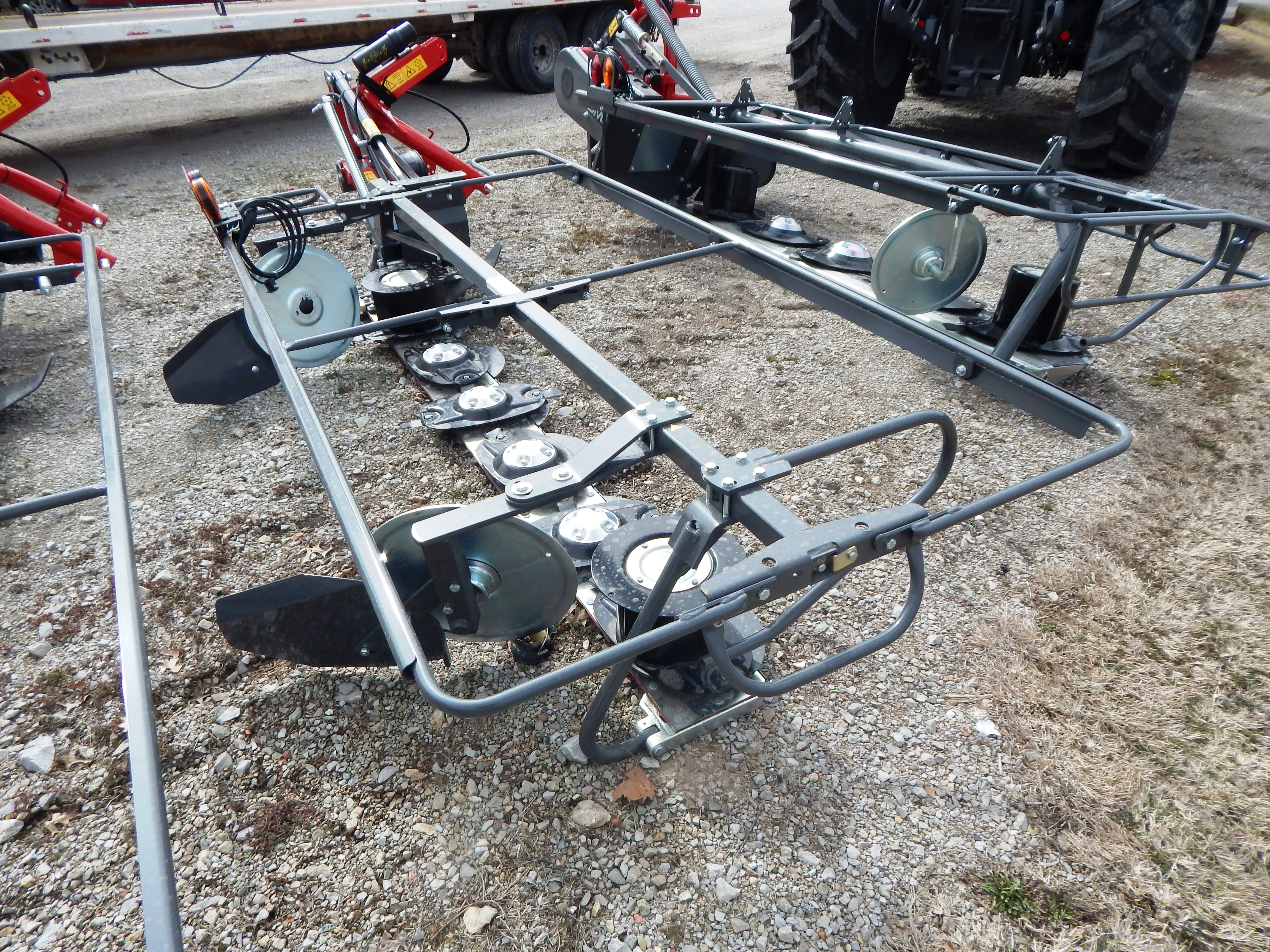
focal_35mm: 22
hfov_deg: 76.4
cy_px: 476
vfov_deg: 61.1
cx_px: 635
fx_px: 807
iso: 125
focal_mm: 4
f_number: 3
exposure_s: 1/1250
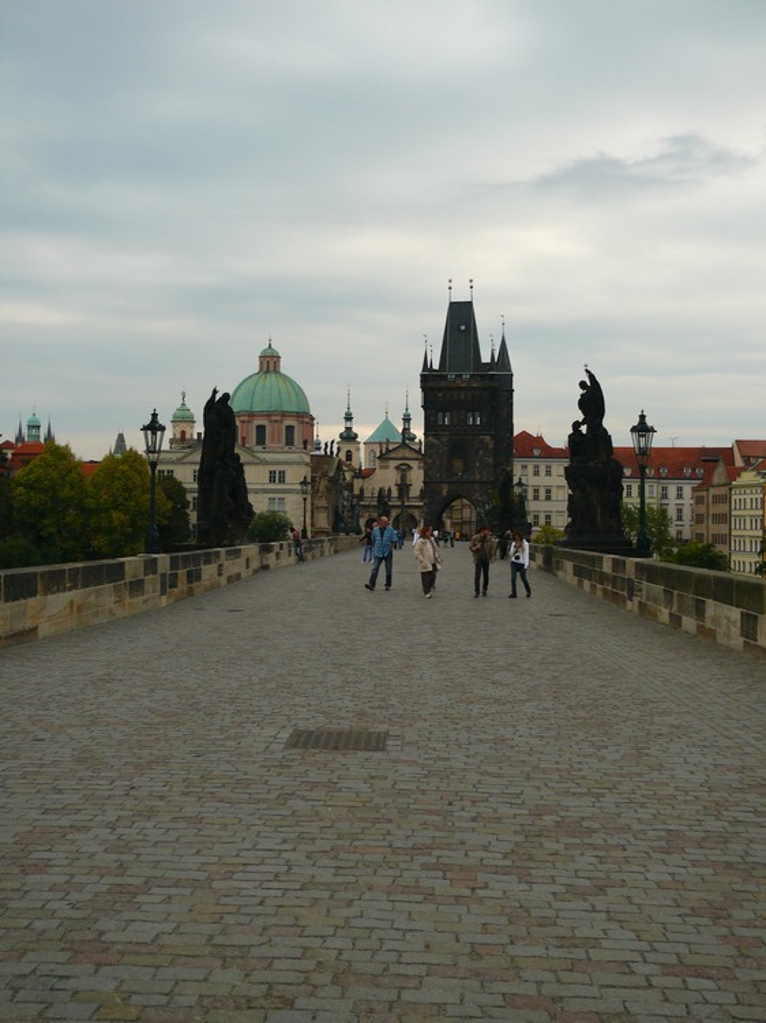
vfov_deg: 47.9
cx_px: 383
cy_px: 512
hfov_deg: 36.8
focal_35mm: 39
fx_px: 1151
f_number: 2.8
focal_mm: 8.3
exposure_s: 1/100
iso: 100
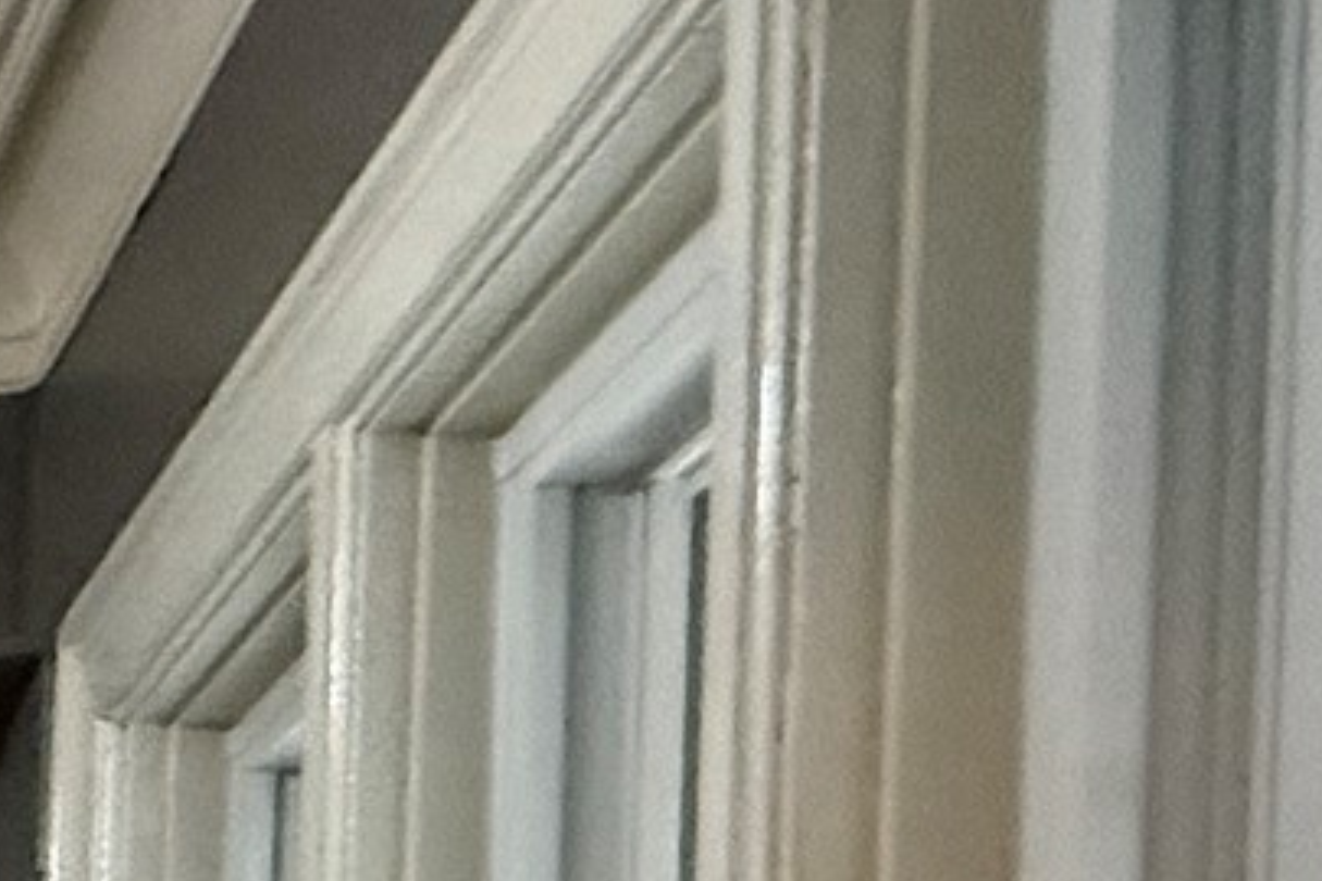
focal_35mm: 69
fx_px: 2534
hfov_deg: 16.0
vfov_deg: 16.5
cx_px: -1720
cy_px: 1589
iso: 800
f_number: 2.2
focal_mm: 2.22
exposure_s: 1/60
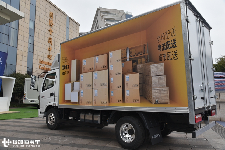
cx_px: 112
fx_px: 187
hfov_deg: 61.9
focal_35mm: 30
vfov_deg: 43.6
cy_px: 75
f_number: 7.1
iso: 400
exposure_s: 1/200
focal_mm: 30
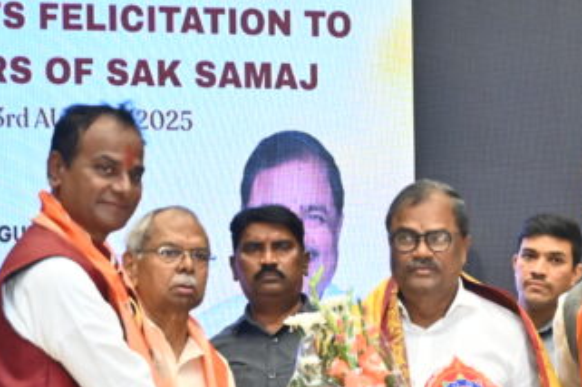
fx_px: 2421
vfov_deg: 9.0
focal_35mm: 150
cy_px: 488
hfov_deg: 13.5
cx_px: 624
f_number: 4
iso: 1250
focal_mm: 47
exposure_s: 1/125
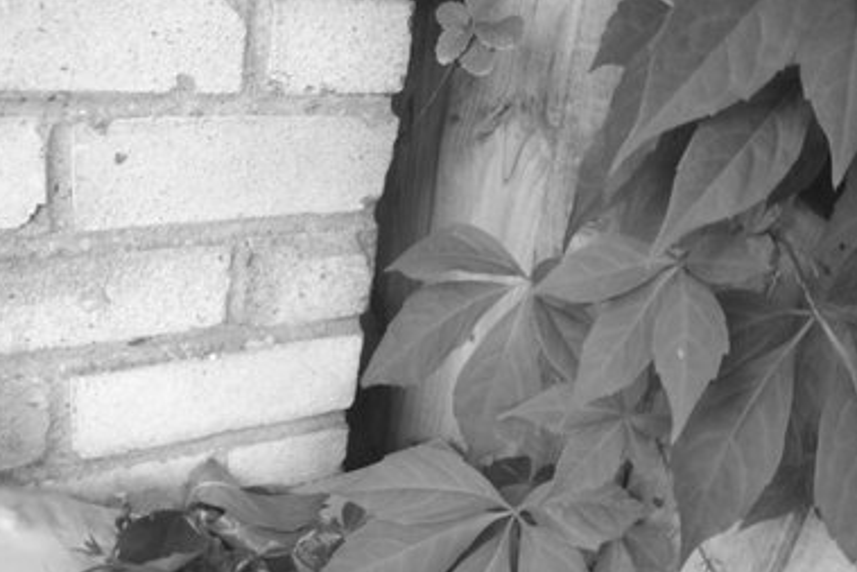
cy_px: 324
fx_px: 857
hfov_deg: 53.1
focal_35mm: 36
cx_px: 423
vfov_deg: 36.8
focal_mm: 5.7
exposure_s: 1/30
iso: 160
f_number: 2.9
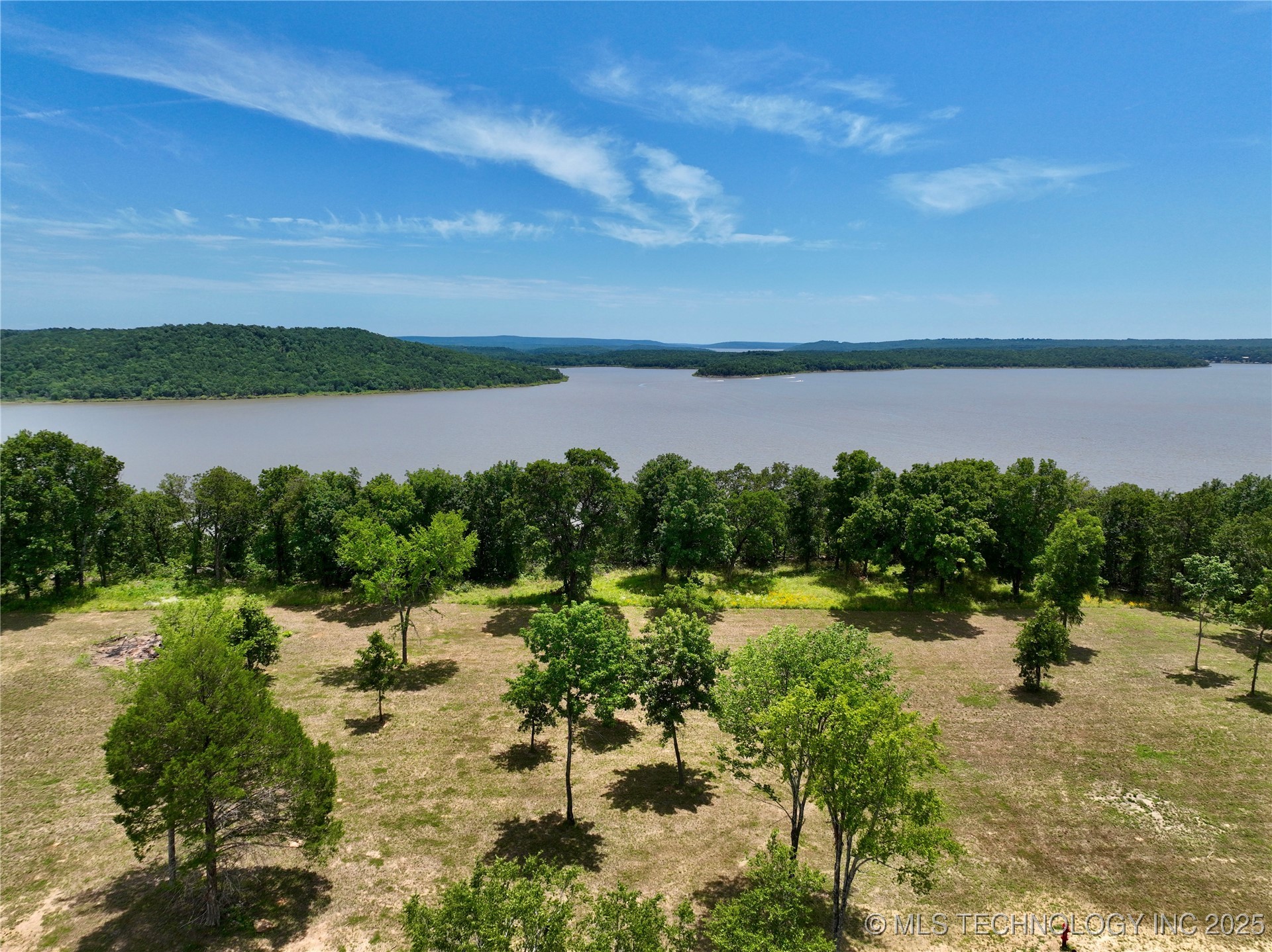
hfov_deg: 71.6
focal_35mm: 24
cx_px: 636
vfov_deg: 56.8
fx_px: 881
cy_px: 476
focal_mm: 12.29
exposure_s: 1/2000
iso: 150
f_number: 2.8
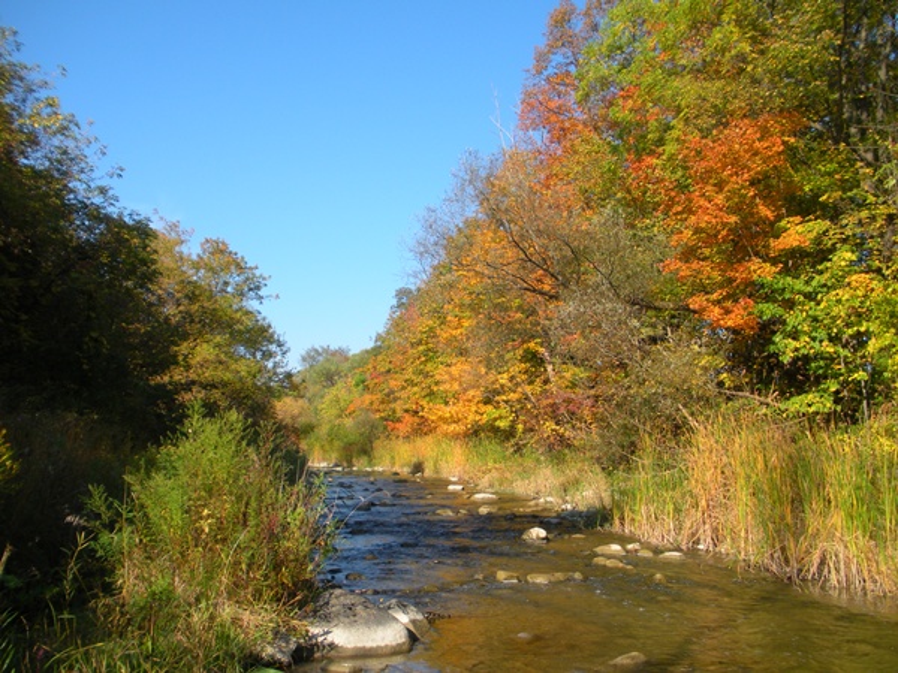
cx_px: 449
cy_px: 336
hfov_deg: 51.4
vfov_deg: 39.7
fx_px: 934
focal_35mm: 36
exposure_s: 1/418
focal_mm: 6.3
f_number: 3.5
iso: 64
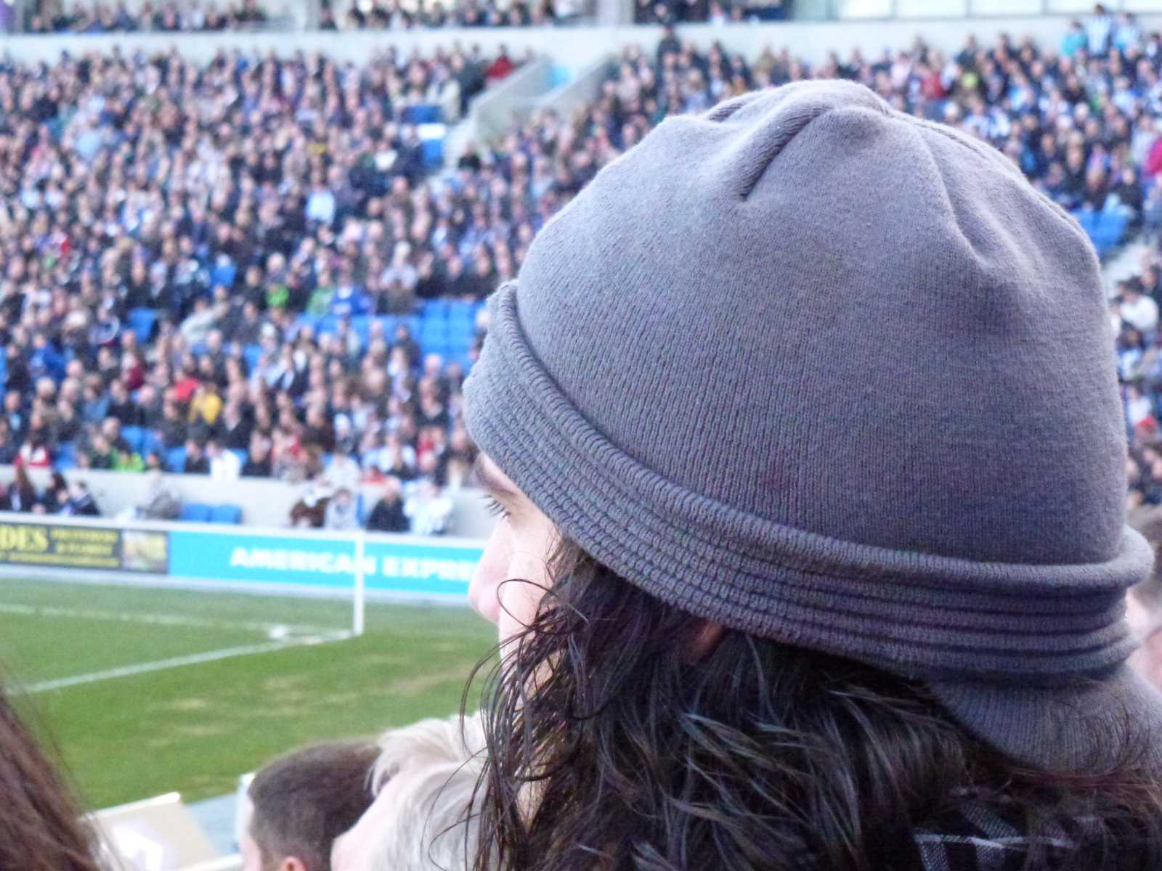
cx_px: 581
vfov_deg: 14.2
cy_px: 436
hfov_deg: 18.9
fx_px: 3491
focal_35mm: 104
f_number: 5
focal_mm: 18.7
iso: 1600
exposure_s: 1/320
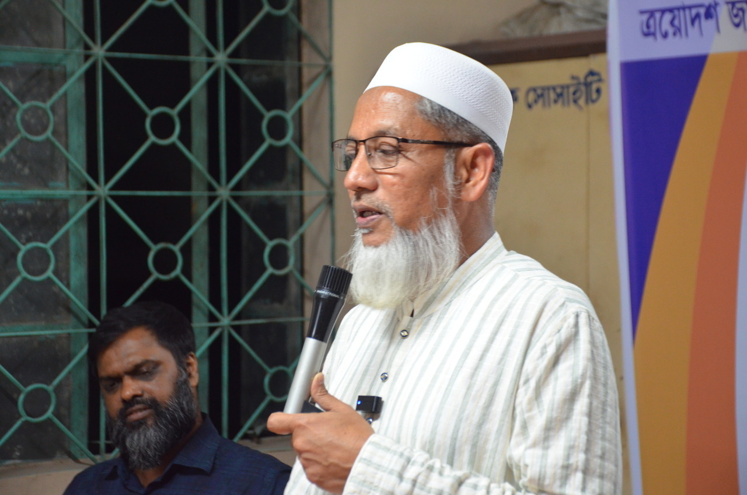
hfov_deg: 22.0
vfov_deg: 14.6
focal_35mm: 93
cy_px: 248
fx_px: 1926
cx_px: 374
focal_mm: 62
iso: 1400
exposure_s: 1/30
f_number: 5
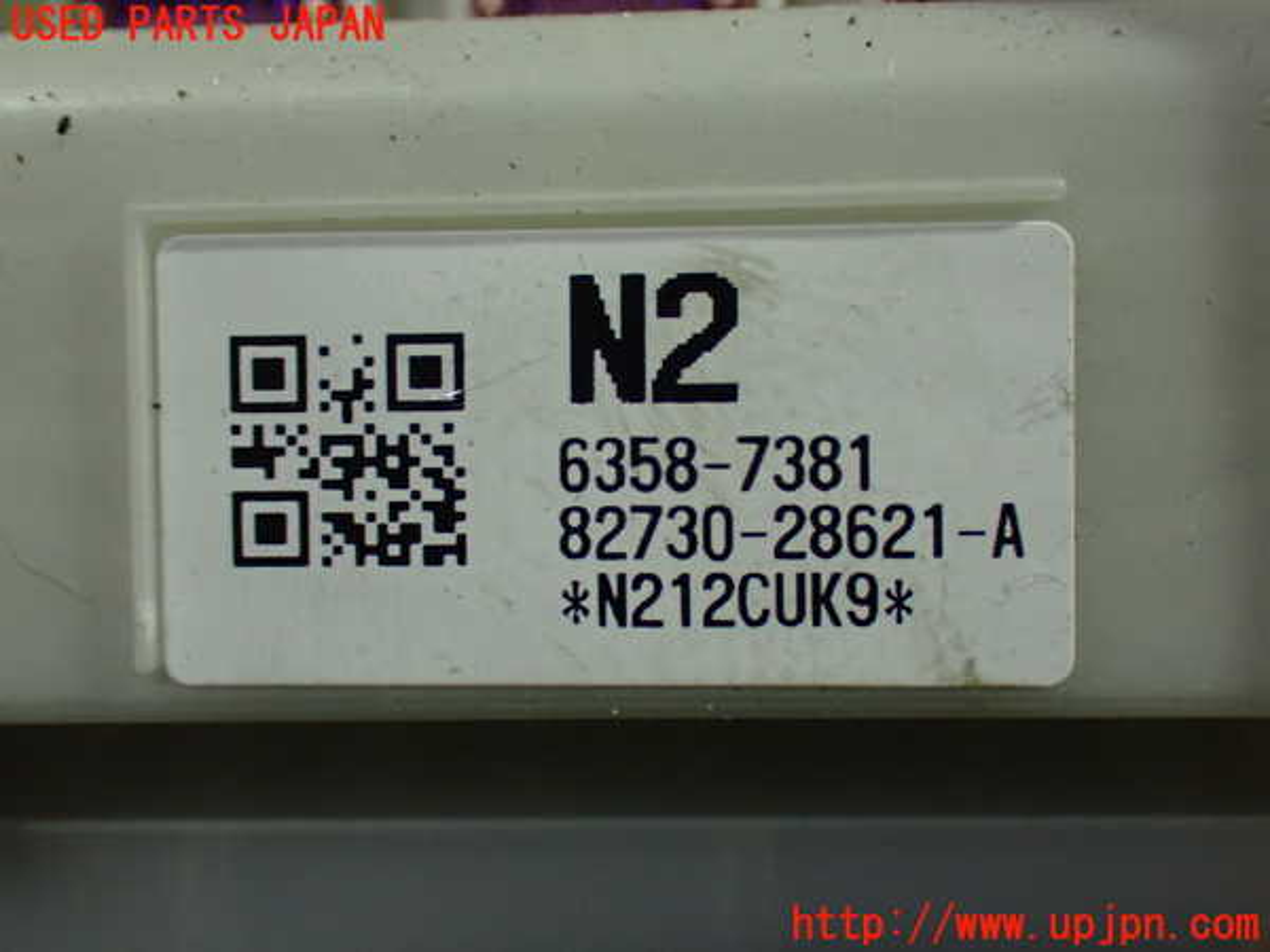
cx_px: 635
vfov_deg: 30.9
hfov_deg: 40.4
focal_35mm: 47
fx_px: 1724
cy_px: 476
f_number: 3.1
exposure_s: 1/80
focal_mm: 8.4
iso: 800
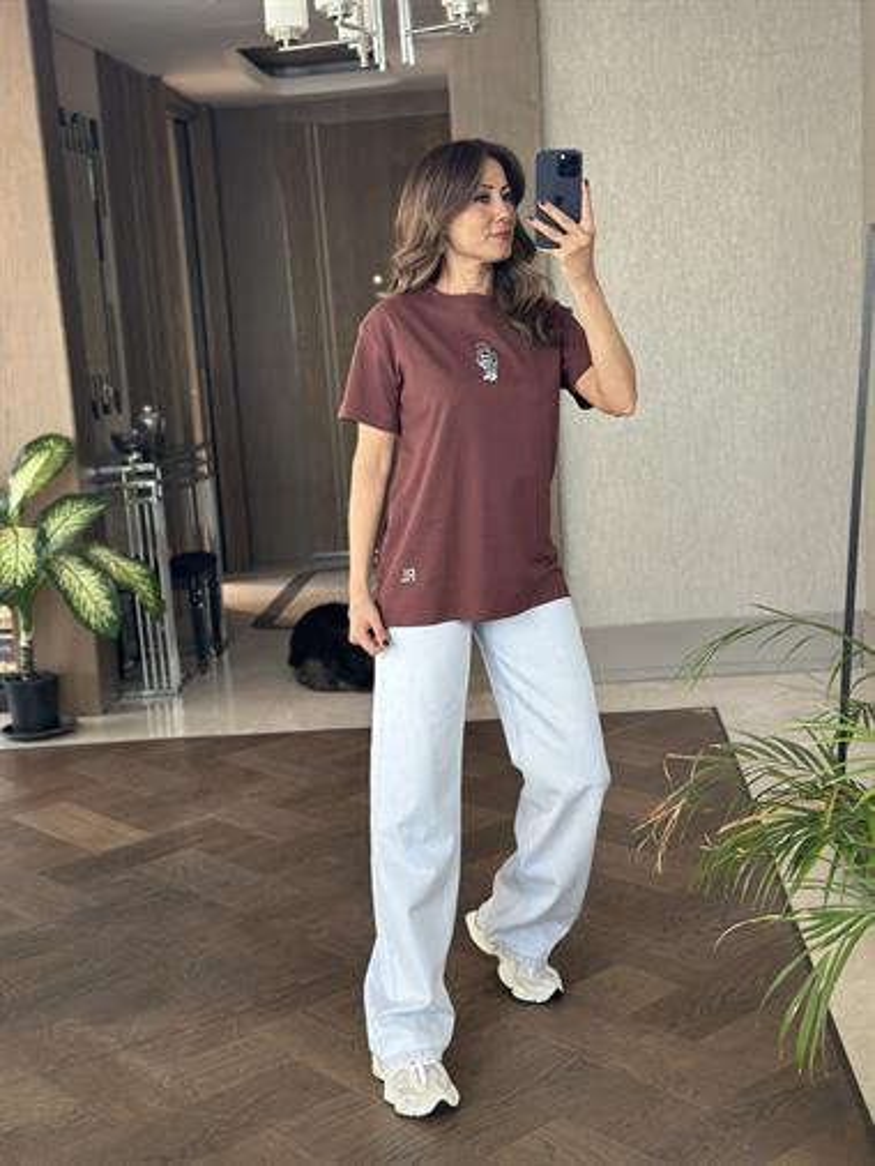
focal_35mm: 48
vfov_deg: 39.6
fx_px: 1616
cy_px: 583
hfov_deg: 30.3
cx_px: 438
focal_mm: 6.86
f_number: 1.78
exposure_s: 1/60
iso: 125
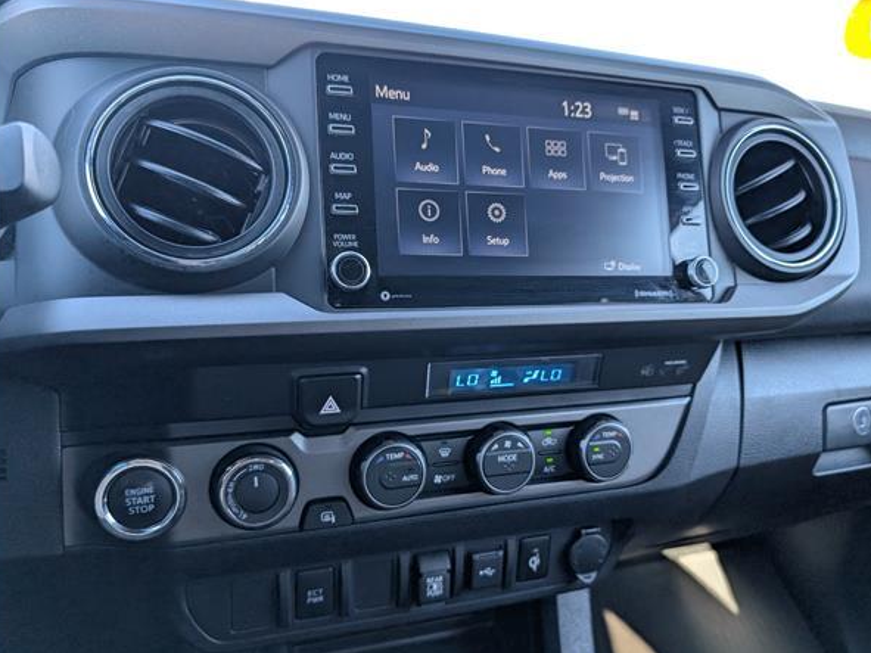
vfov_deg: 53.0
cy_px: 339
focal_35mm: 26
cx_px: 457
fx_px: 654
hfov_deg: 67.3
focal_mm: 6.9
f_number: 1.68
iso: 572
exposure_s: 1/1111
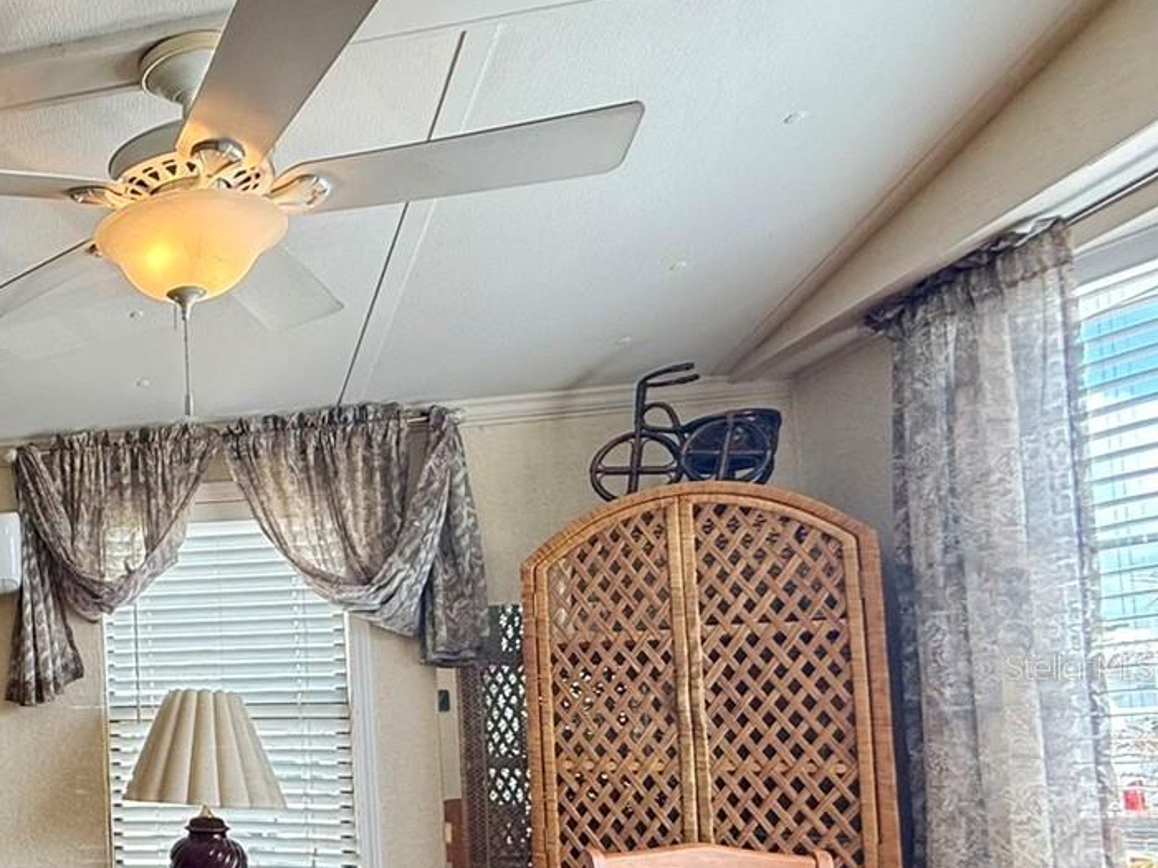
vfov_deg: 42.6
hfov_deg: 42.3
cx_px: -162
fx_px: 1070
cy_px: 666
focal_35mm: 32
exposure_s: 1/120
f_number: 2.2
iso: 64
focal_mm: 2.22
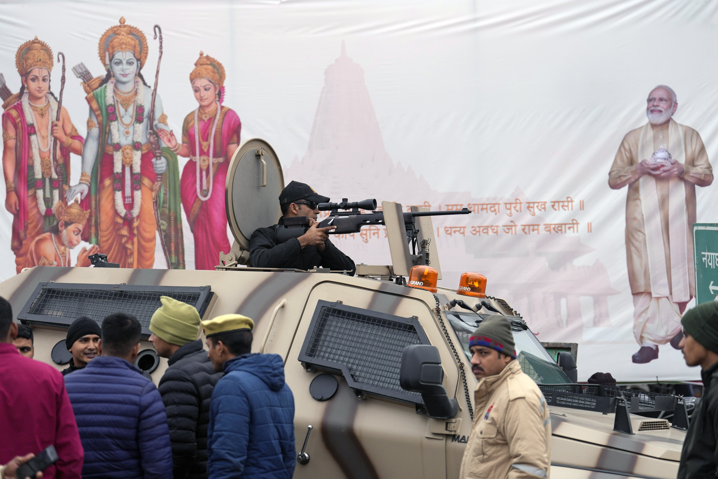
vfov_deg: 14.4
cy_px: 240
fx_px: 1895
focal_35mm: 95
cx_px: 359
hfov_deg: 21.5
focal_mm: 95
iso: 320
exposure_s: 1/1250
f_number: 2.8
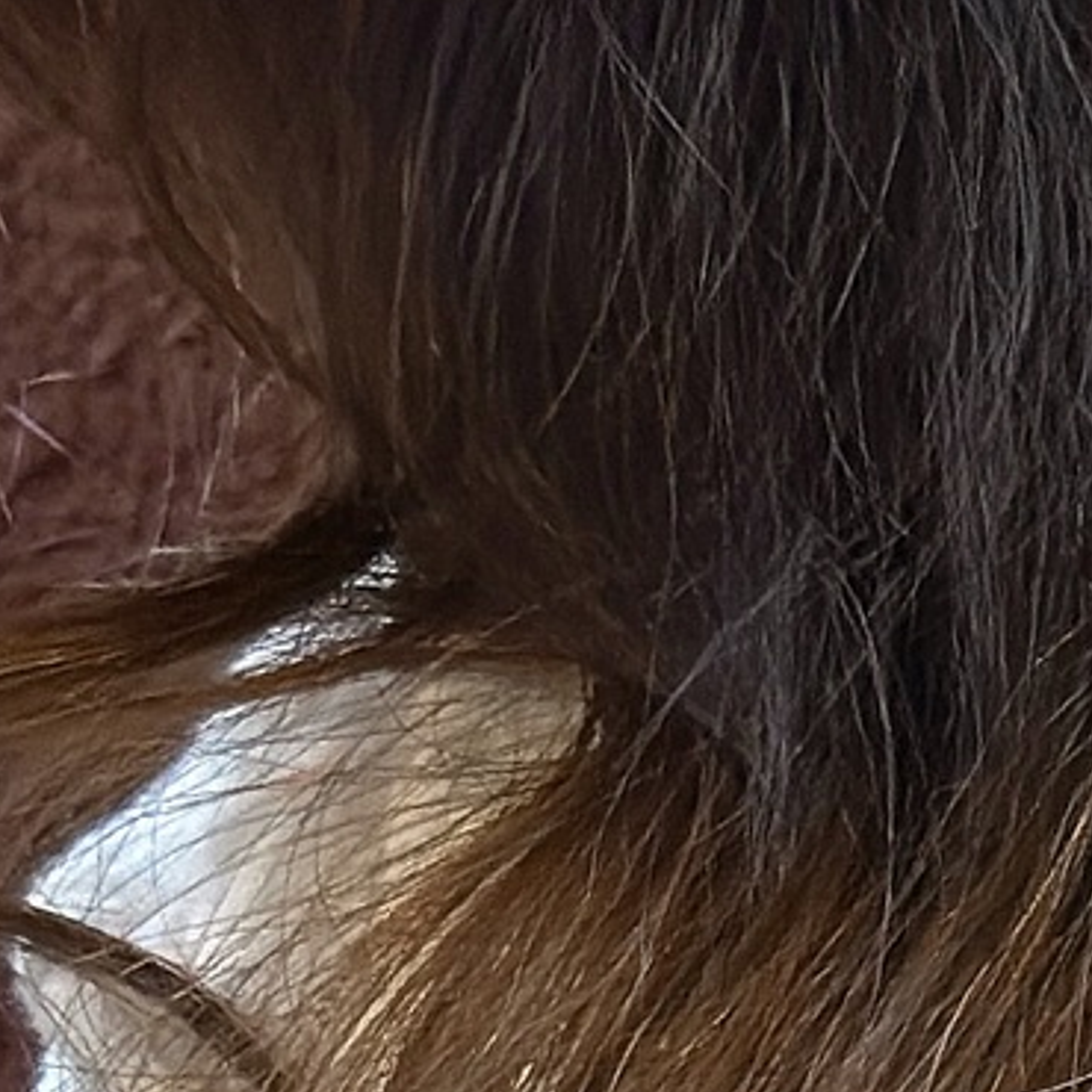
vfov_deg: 6.1
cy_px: 2494
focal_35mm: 275
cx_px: 2352
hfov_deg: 6.2
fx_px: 9815
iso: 80
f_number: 1.78
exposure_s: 1/287
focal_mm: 6.86
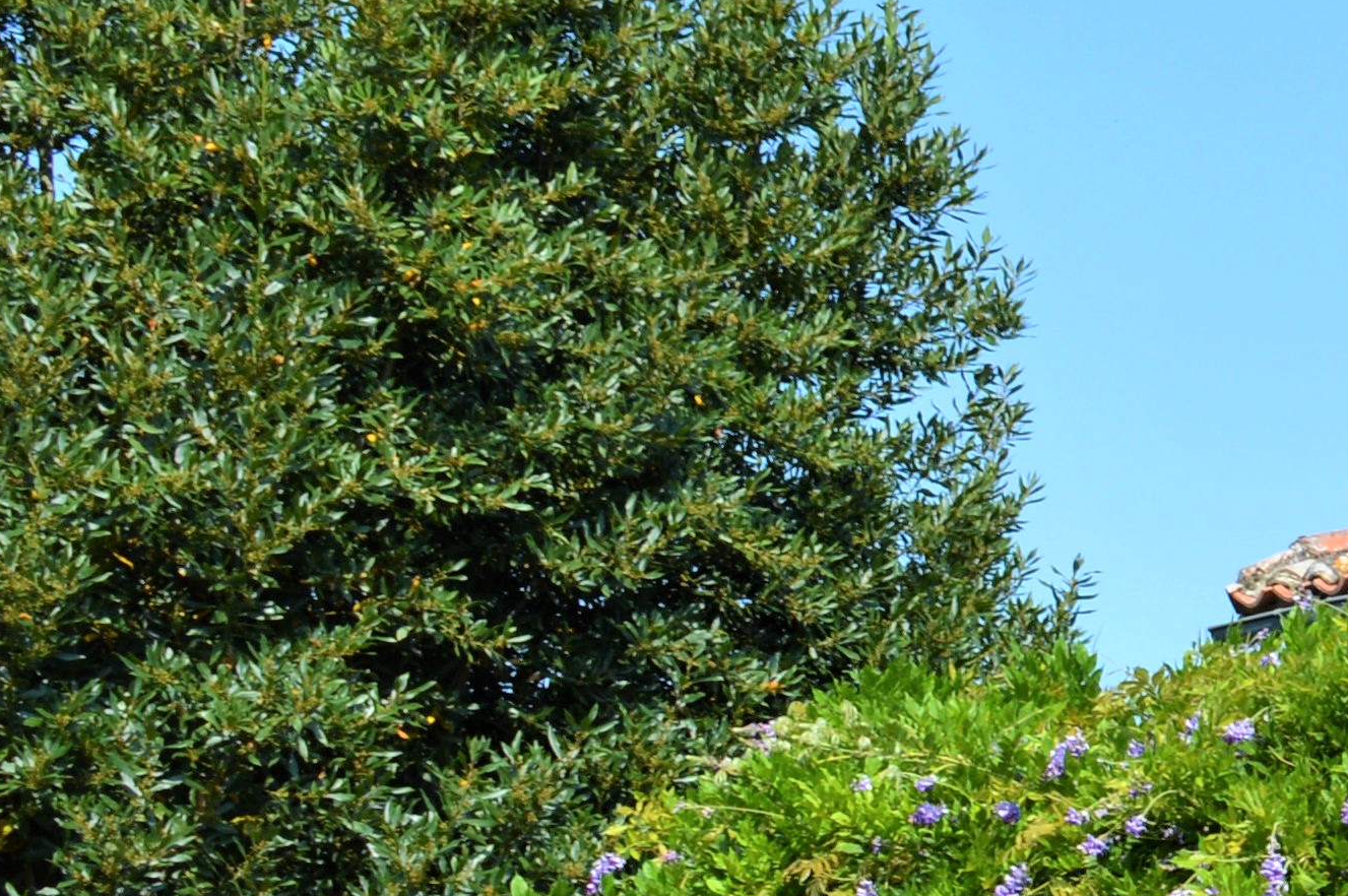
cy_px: 1002
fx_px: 5087
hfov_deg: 13.2
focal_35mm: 136
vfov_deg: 9.9
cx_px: 2653
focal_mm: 20
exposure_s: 1/250
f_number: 8
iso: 100
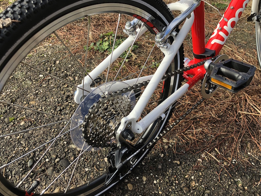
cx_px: 134
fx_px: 219
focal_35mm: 29
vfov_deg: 48.2
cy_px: 98
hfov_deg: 61.6
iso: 20
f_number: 1.8
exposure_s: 1/363
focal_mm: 3.99
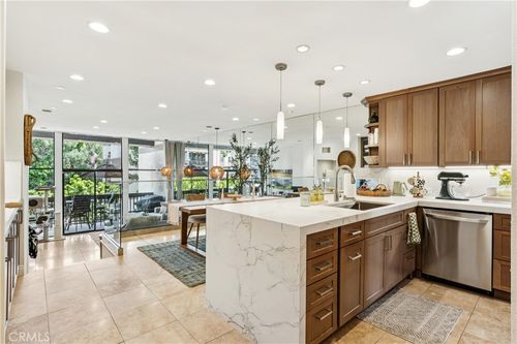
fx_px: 250
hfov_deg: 92.0
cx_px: 258
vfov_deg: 69.2
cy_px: 172
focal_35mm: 17
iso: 100
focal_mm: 17.4
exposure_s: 1/2.5
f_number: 13
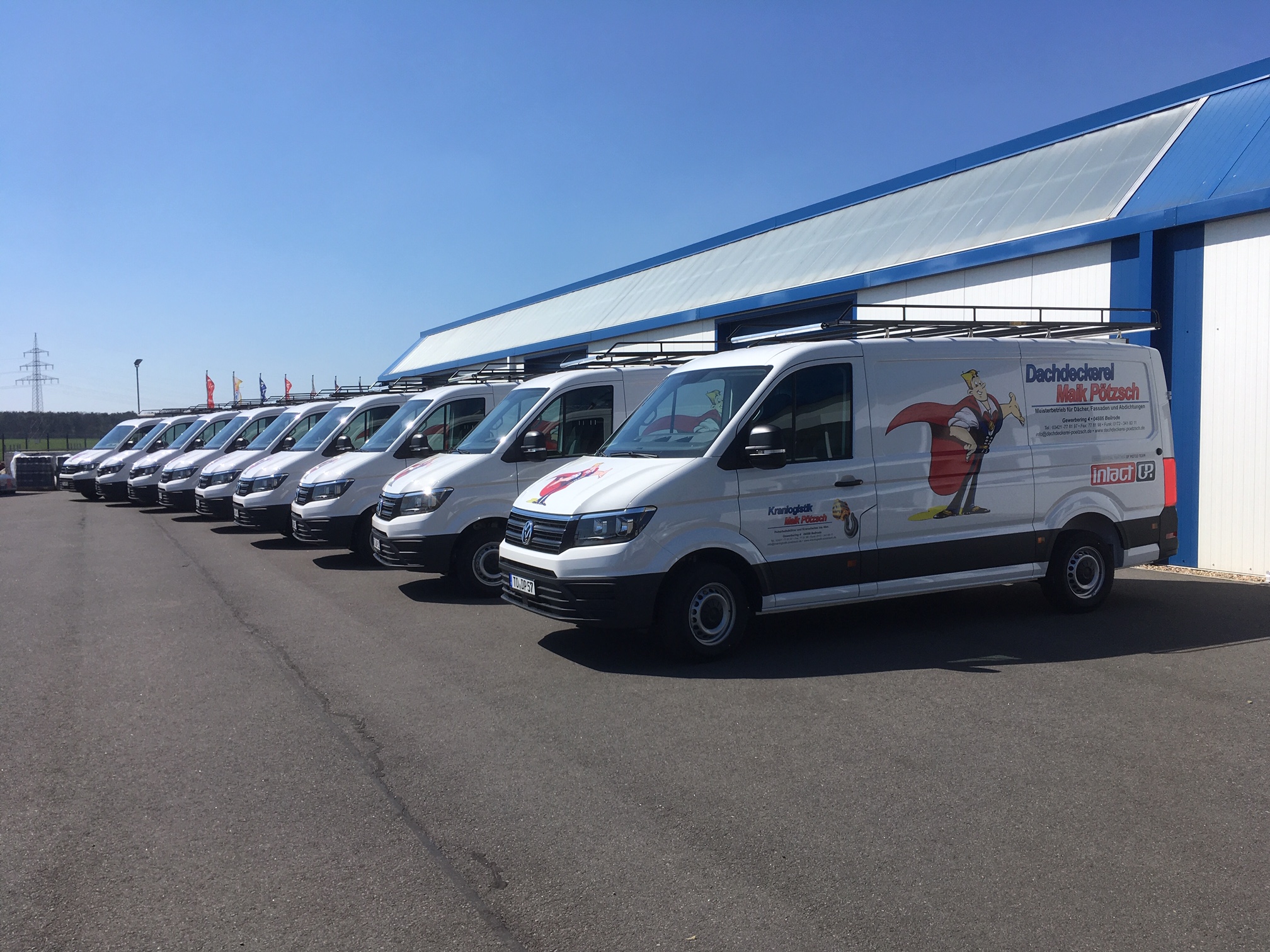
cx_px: 635
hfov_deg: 61.7
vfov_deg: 48.2
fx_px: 1064
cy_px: 476
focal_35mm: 29
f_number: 2.2
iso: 25
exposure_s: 1/2079
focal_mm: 4.15
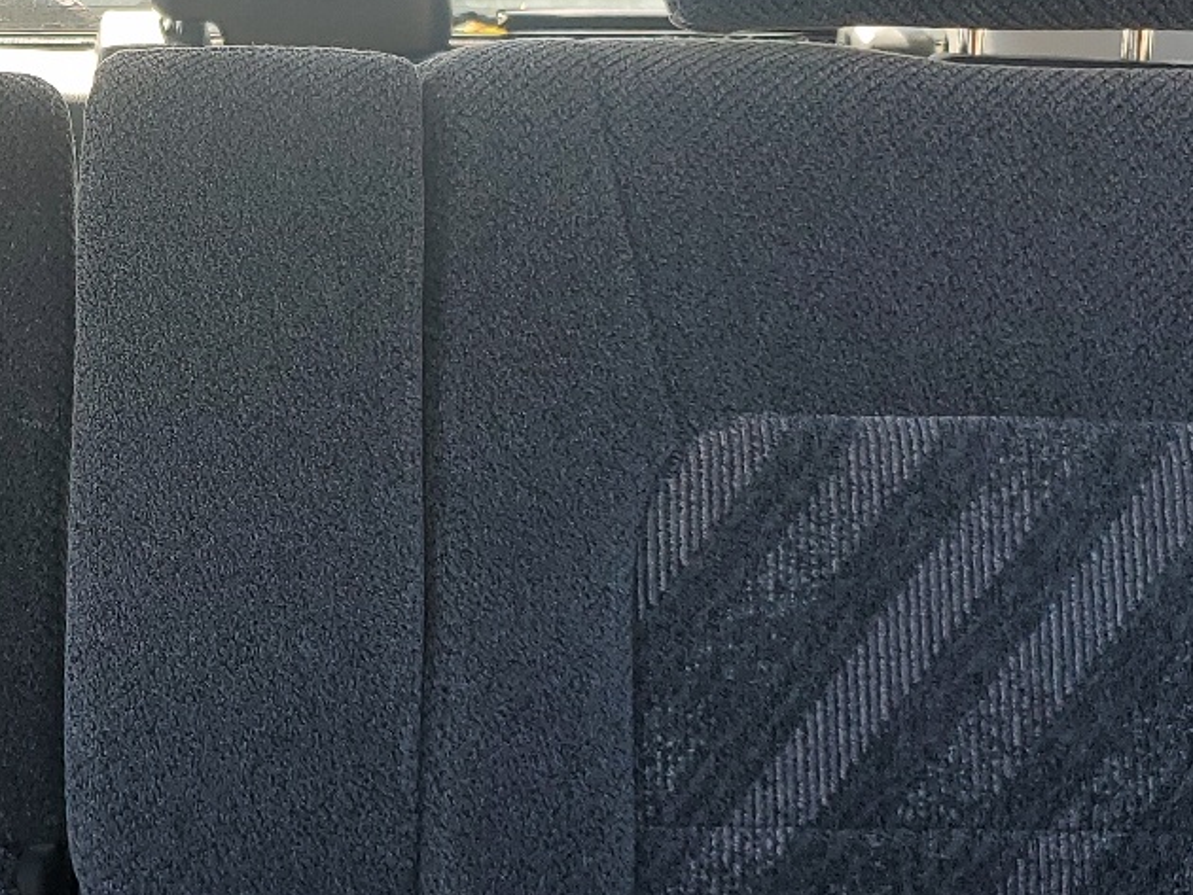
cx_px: 76
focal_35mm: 66
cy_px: 201
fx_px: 2275
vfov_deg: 22.0
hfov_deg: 28.1
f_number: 1.5
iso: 50
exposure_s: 1/213
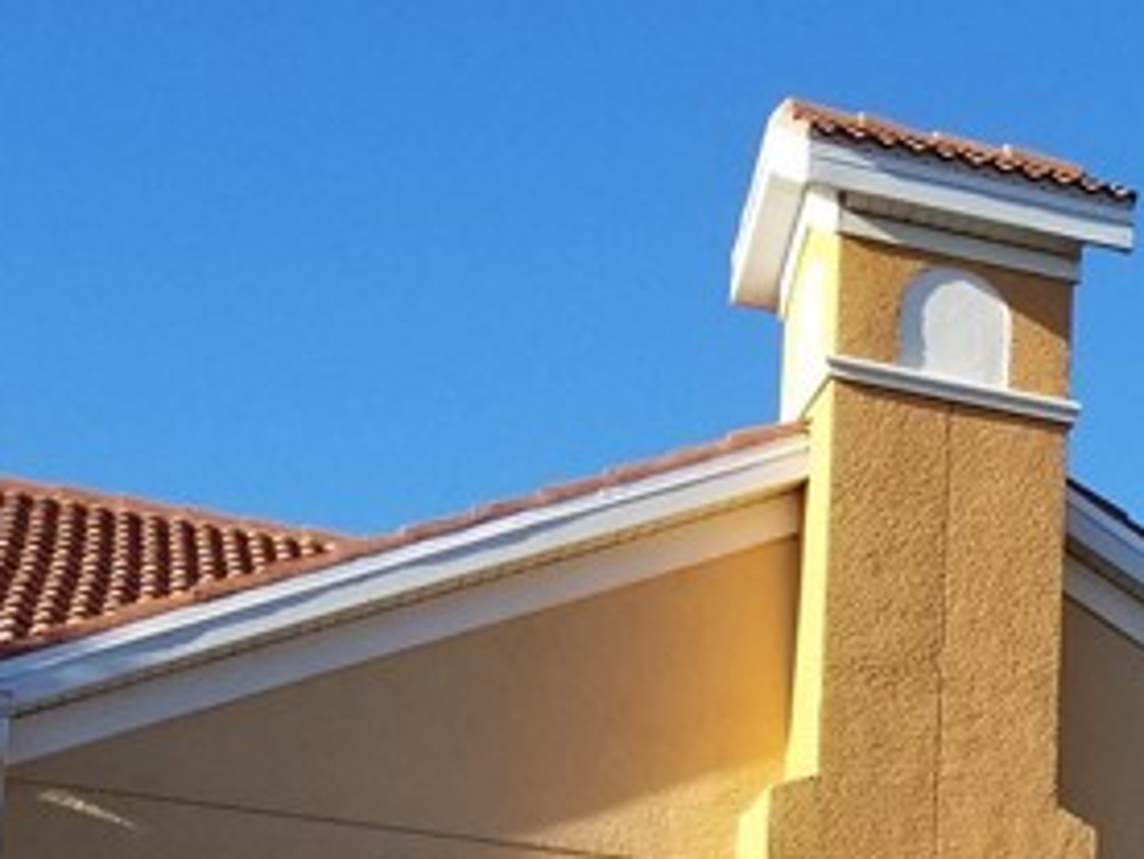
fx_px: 3174
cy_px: 1346
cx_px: 1689
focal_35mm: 96
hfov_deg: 18.3
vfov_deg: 14.3
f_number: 1.7
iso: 50
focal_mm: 4.25
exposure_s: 1/1456
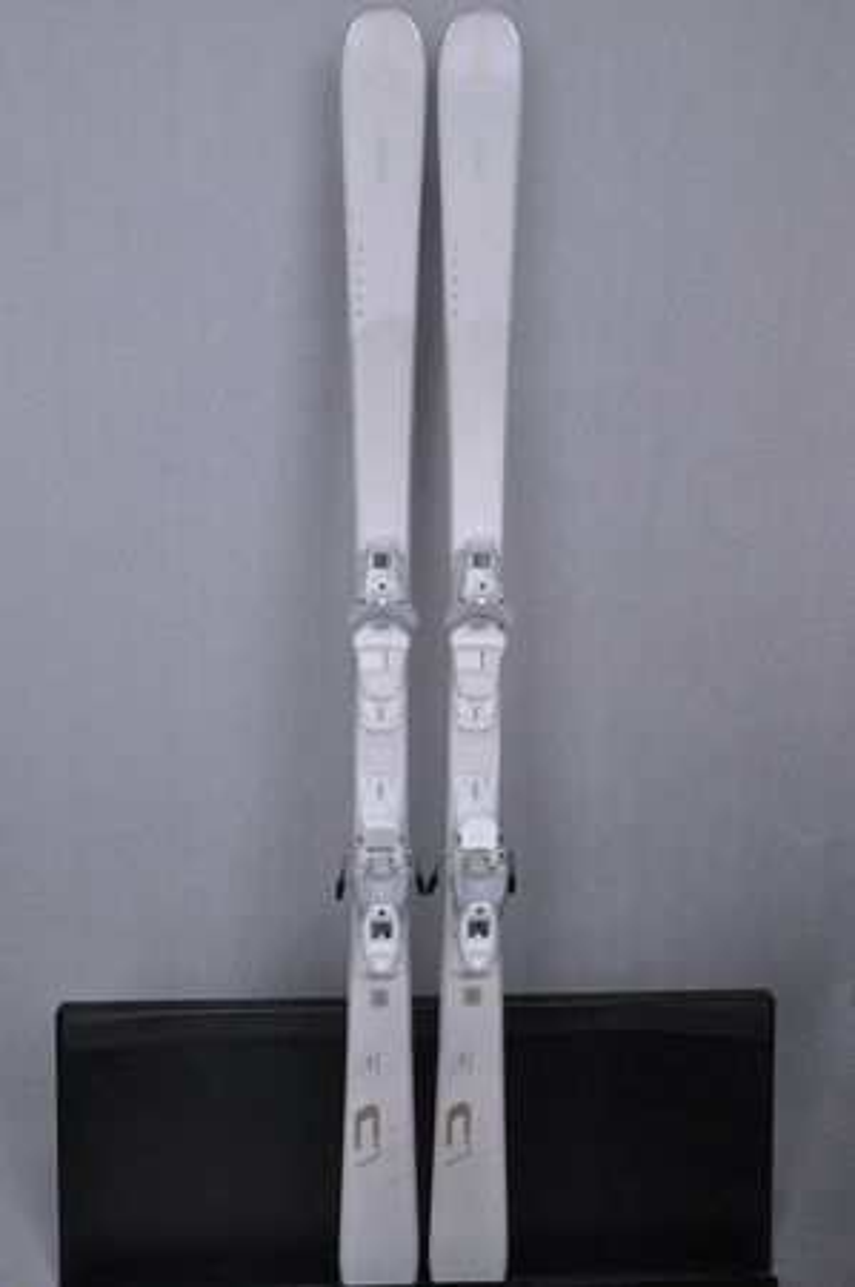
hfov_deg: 39.9
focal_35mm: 33
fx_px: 1178
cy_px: 644
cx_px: 428
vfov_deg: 57.3
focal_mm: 22
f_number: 11
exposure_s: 1/125
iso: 3200
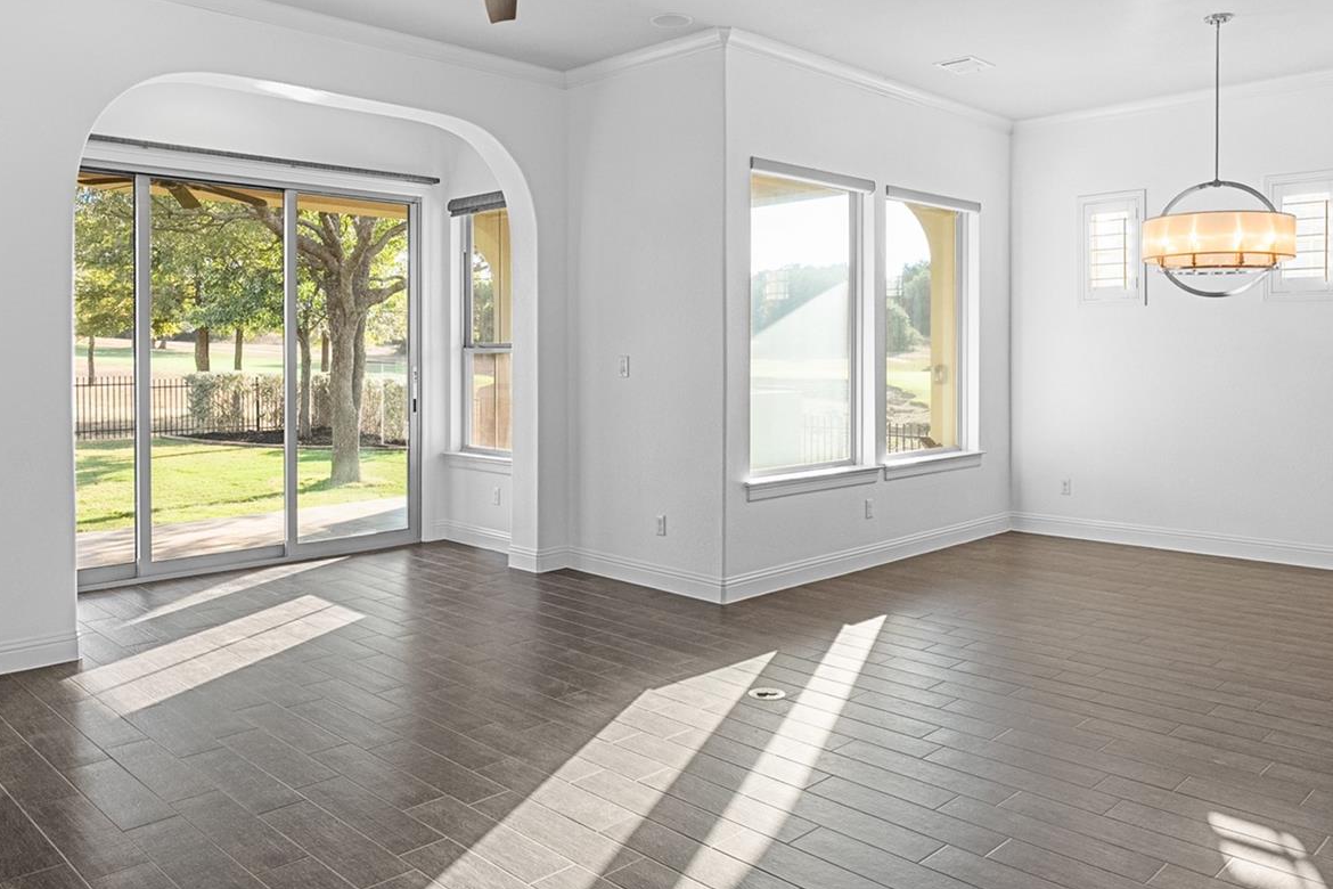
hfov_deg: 65.5
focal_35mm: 28
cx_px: 686
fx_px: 1037
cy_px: 365
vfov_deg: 46.2
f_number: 8
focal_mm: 16
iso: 800
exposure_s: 1/13
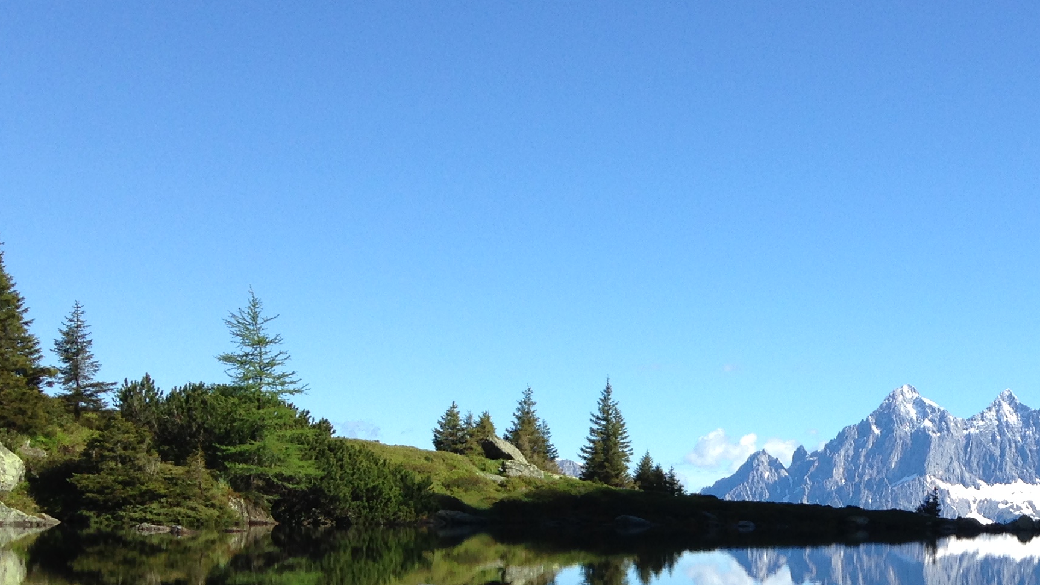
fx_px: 1875
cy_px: 615
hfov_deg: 29.6
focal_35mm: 68
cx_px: 946
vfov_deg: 17.2
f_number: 2.4
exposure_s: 1/1106
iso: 50
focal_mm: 4.12
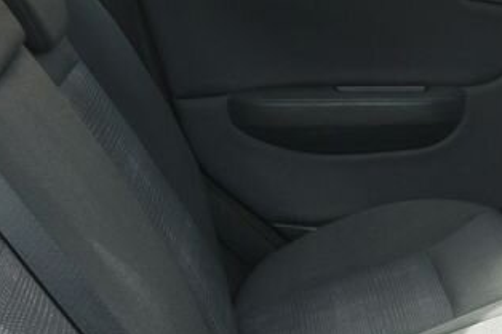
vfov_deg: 14.8
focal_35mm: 88
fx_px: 1226
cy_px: 440
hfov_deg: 21.3
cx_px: 624
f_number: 3.5
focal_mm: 10
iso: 160
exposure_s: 1/125
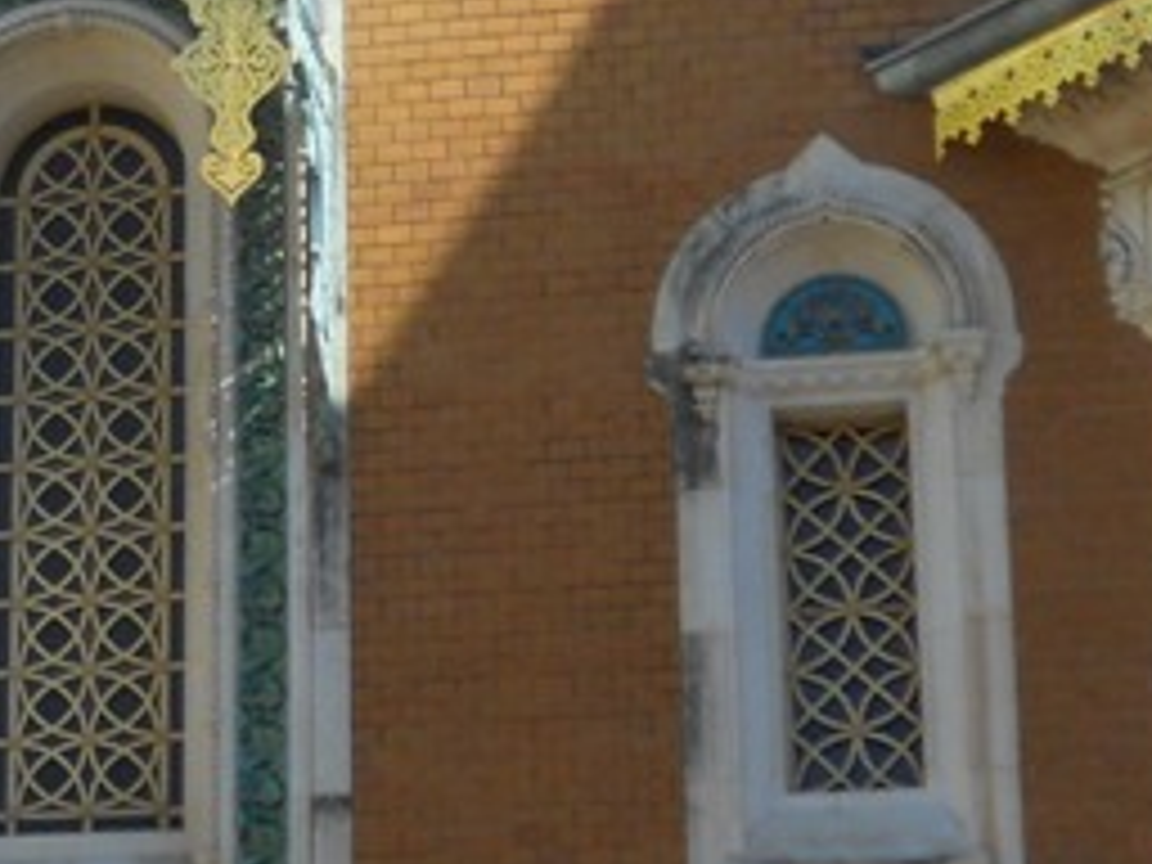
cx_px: -436
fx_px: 6123
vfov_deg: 8.0
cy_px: 45
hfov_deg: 10.5
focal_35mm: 184
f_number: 4.3
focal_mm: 8.2
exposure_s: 1/400
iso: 80
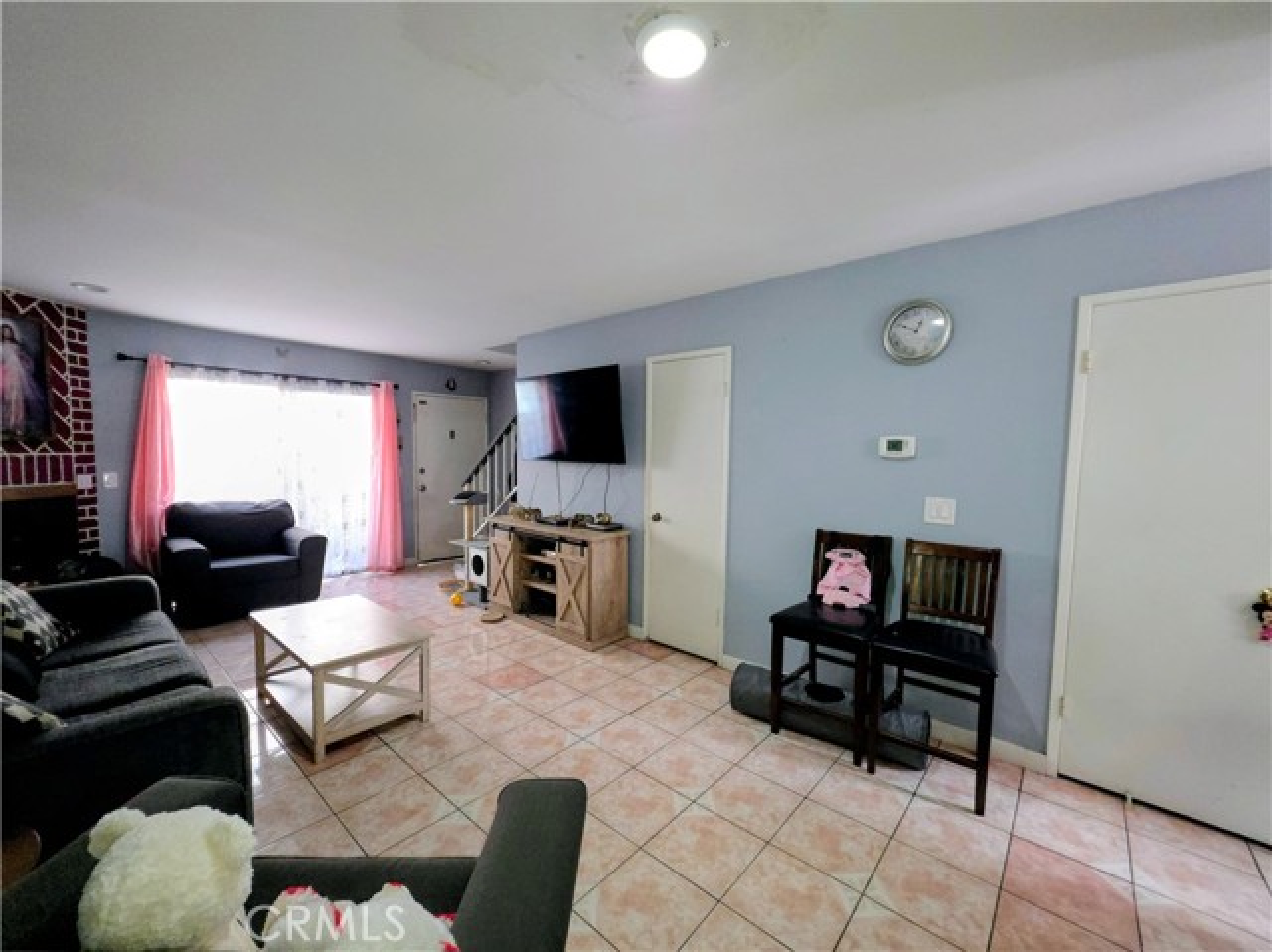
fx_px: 477
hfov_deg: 106.2
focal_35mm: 13
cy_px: 476
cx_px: 636
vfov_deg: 89.8
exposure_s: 1/60
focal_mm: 2.2
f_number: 1.9
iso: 160
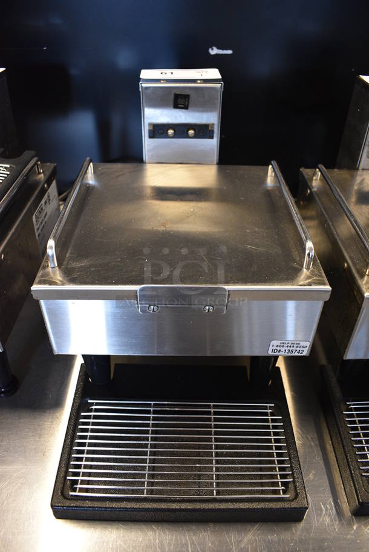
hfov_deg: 48.0
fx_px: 414
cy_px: 276
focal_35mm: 27
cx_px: 184
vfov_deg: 67.3
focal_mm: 18
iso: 1400
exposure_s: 1/30
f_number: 3.5
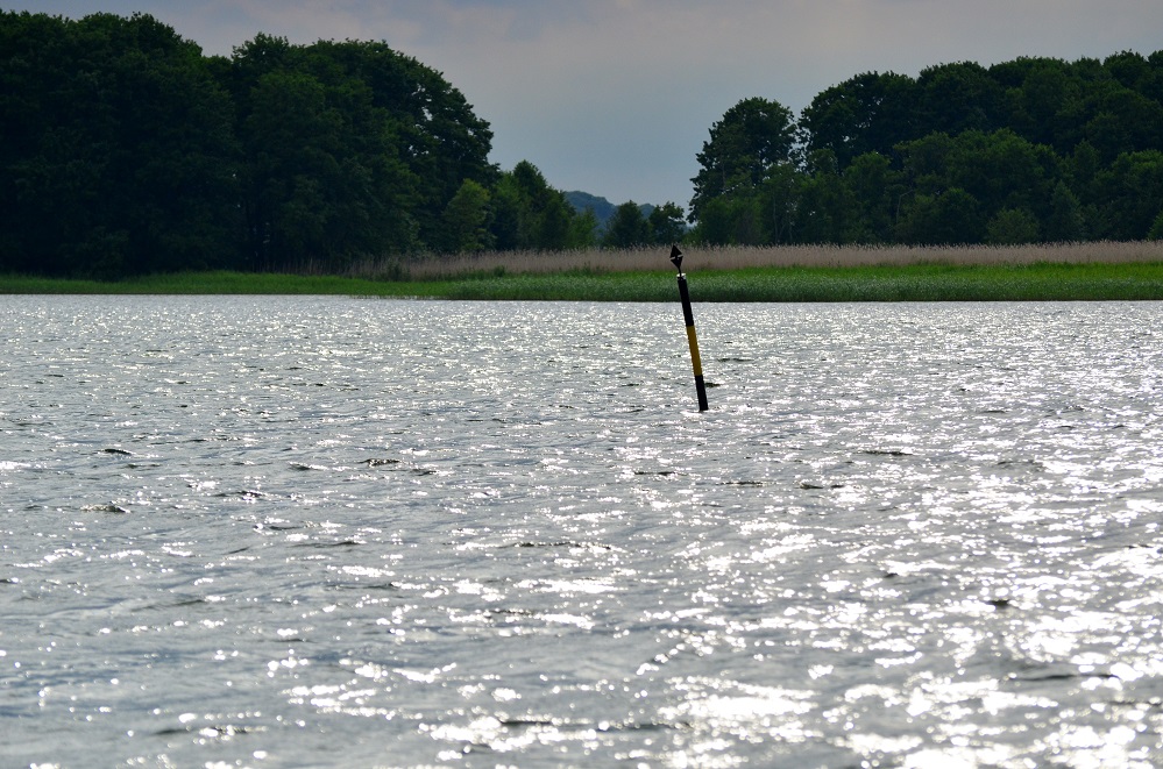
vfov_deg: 6.7
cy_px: 384
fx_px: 6526
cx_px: 582
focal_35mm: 202
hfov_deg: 10.2
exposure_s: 1/8000
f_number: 4.8
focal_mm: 135
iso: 560
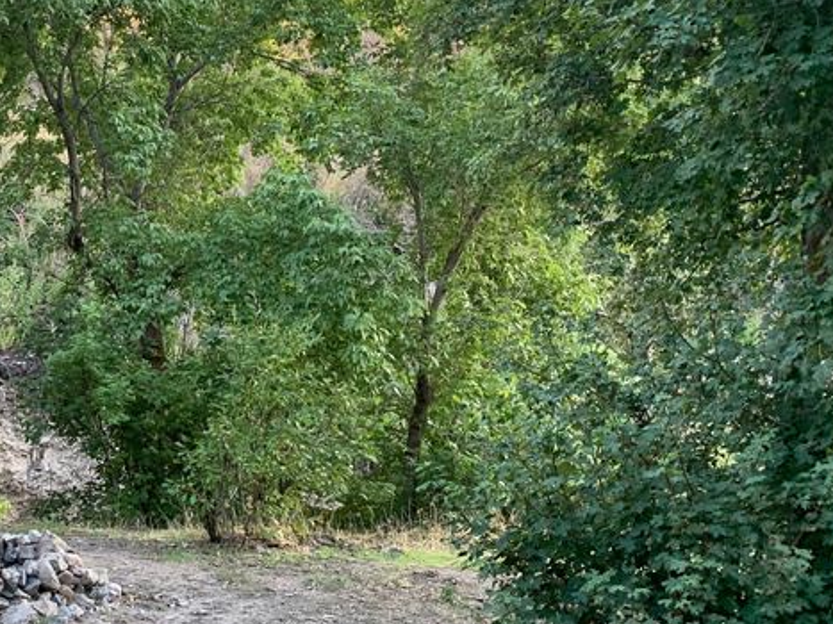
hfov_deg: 31.2
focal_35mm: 57
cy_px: 253
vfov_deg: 25.6
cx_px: -4
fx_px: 1371
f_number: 1.8
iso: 80
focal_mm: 4.25
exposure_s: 1/121
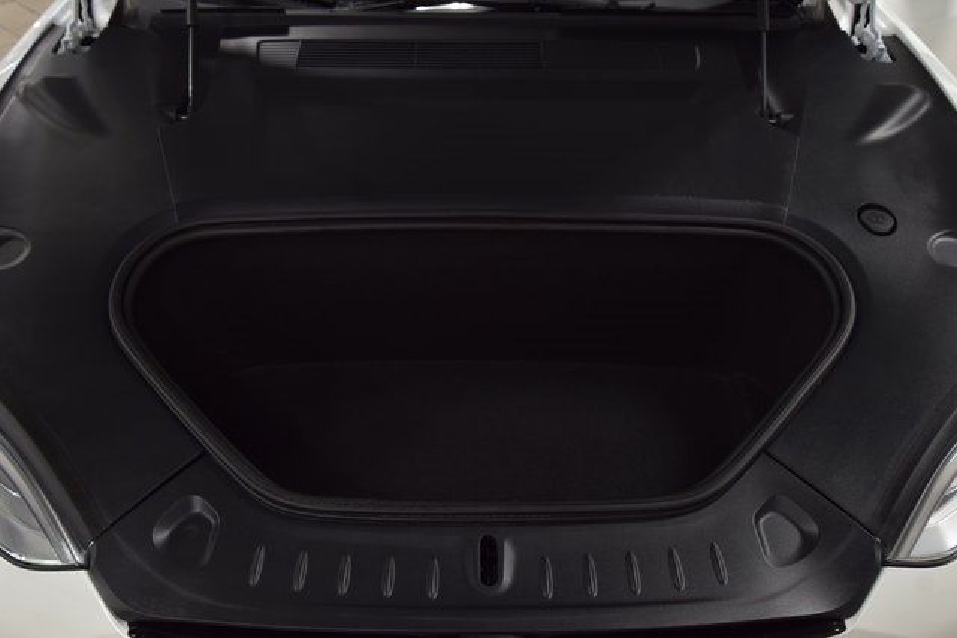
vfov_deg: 36.9
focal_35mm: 36
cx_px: 478
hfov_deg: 53.1
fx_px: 957
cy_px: 319
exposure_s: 1/20
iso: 400
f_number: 6.3
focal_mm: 24
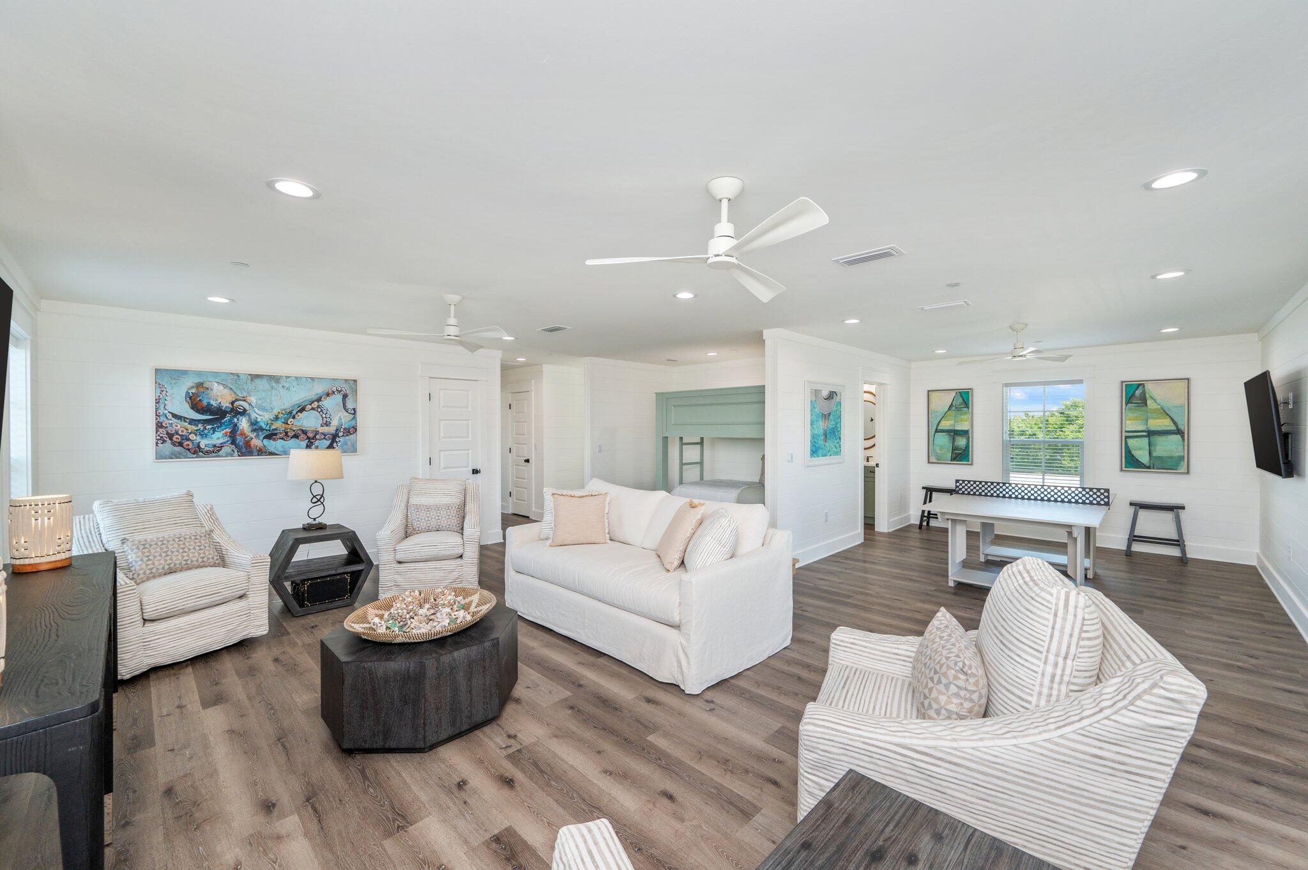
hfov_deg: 104.3
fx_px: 508
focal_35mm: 14
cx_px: 654
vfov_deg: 81.1
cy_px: 435
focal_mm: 14
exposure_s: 1/30
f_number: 9
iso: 320
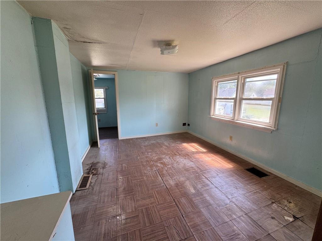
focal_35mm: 14
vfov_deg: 85.7
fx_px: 130
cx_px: 161
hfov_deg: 102.1
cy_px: 120
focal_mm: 2.22
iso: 125
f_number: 2.2
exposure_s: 1/99
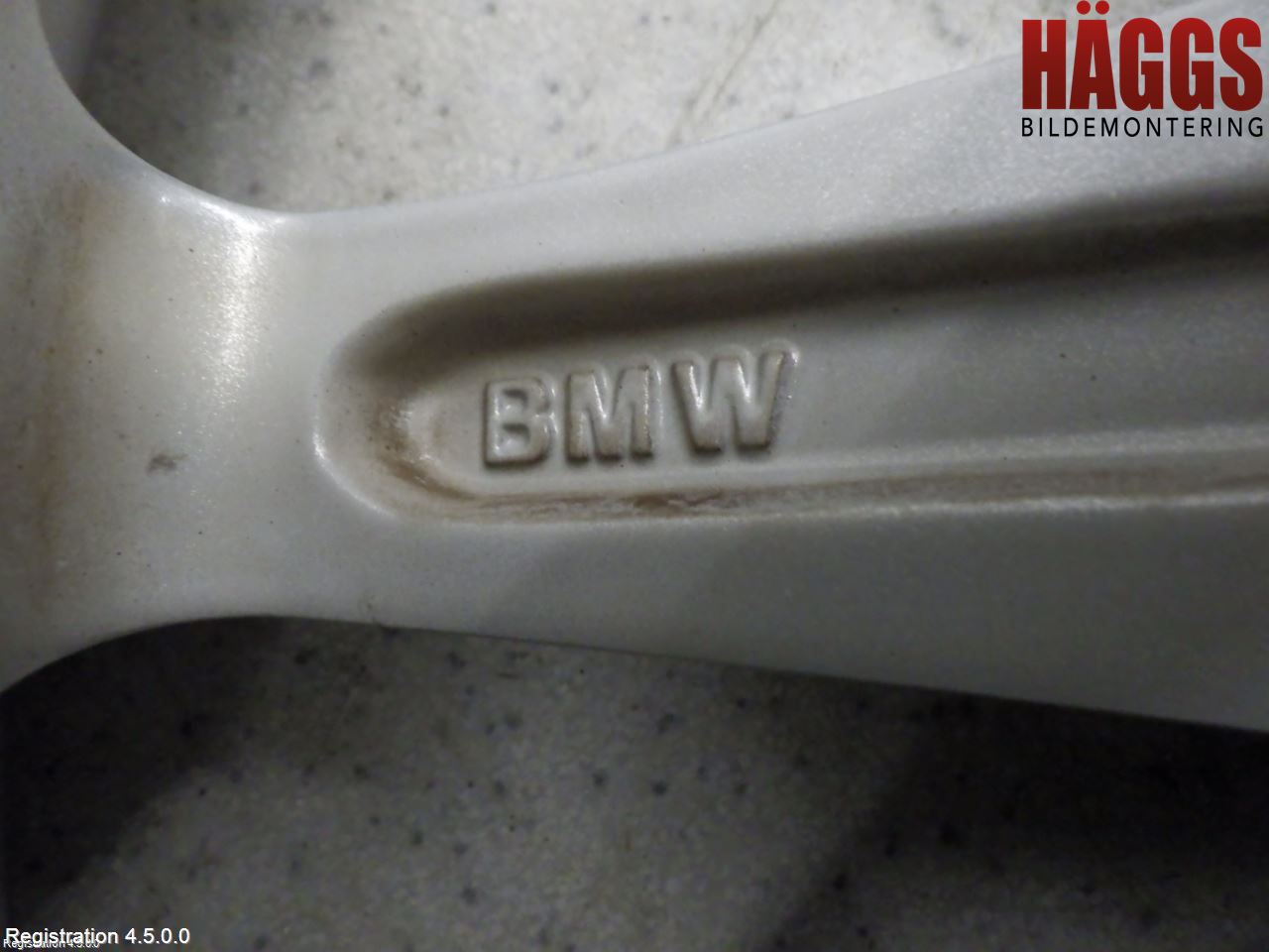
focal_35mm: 28
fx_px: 1026
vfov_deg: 49.7
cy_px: 476
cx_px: 634
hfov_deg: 63.4
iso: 1250
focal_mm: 5
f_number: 3.5
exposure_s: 1/60
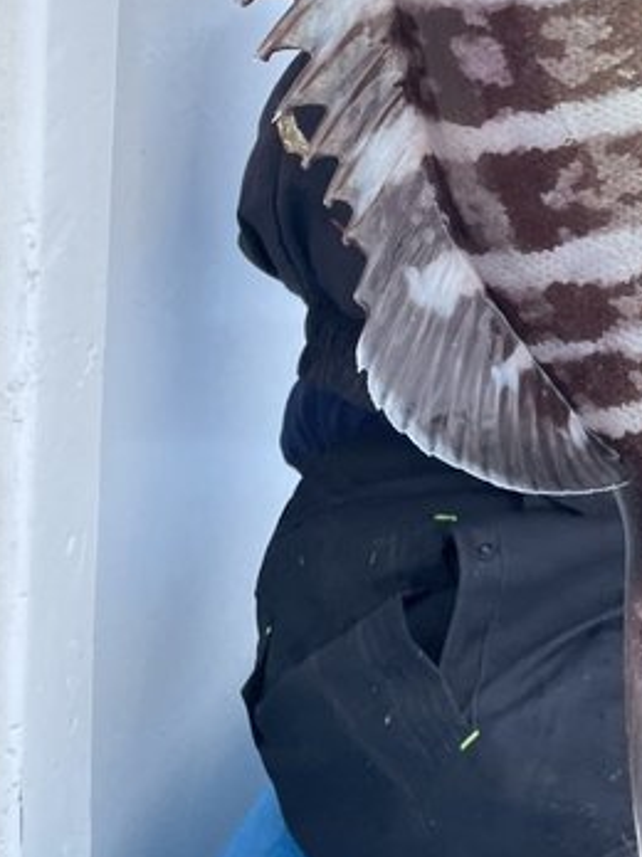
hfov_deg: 21.6
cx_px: 719
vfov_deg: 28.5
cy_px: 15
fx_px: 1584
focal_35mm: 64
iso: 32
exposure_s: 1/569
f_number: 1.6
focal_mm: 4.2
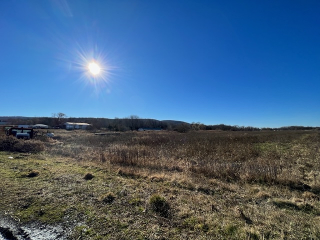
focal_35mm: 13
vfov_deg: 89.9
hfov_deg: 106.2
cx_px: 160
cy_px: 120
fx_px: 120
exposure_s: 1/2801
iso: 32
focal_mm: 1.57
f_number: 1.8
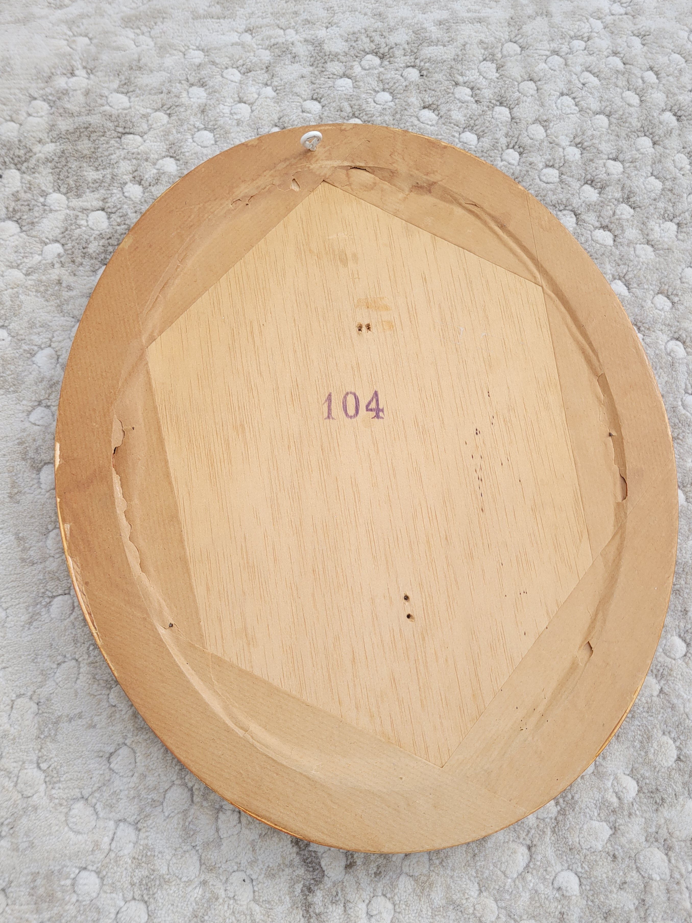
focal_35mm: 29
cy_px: 472
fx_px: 773
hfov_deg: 48.2
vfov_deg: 61.7
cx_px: 361
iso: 40
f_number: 1.8
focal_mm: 5.4
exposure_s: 1/852
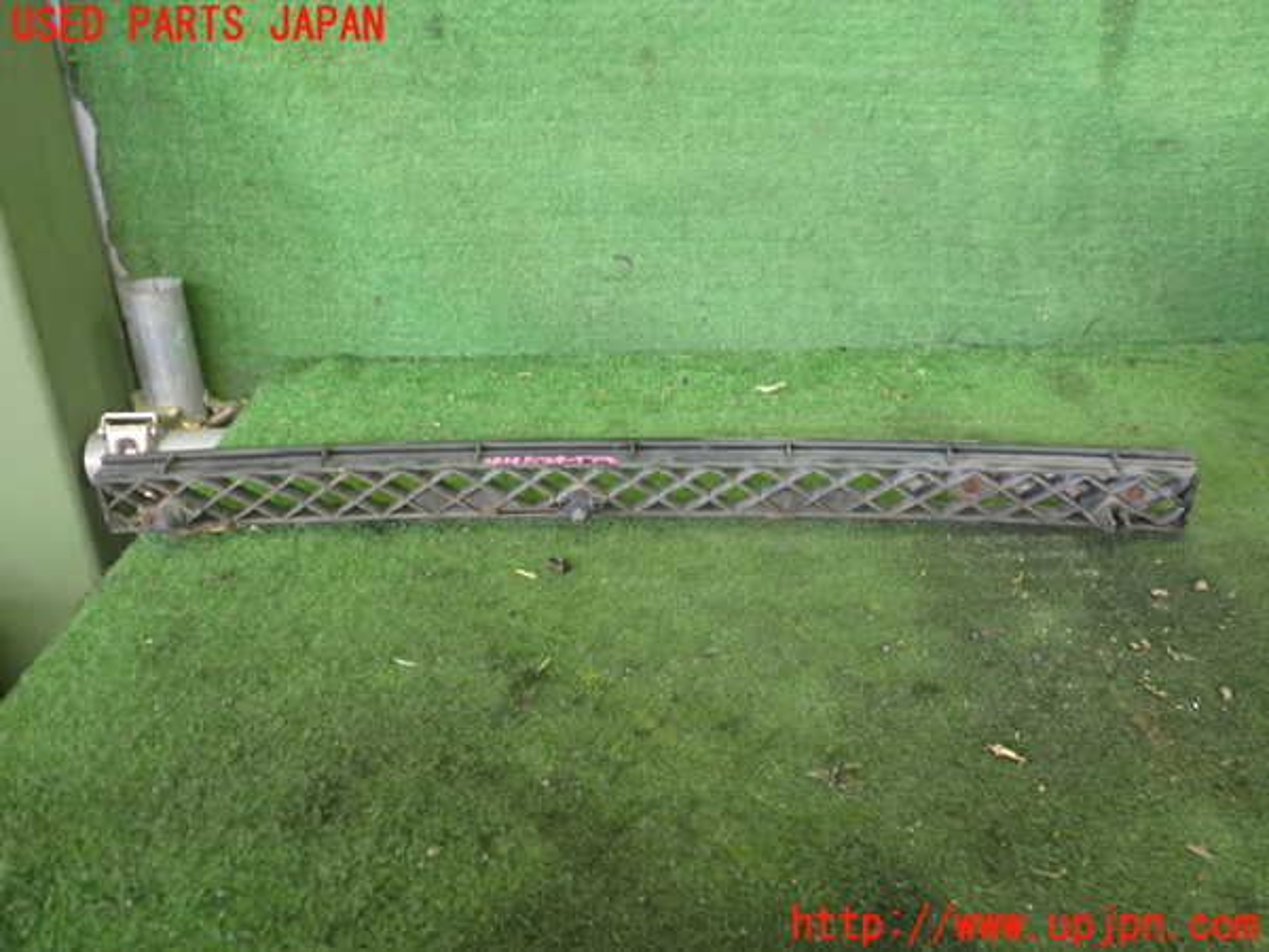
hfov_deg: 60.0
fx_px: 1100
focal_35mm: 30
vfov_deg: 46.8
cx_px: 634
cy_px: 476
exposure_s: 1/30
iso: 400
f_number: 2.3
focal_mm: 5.4
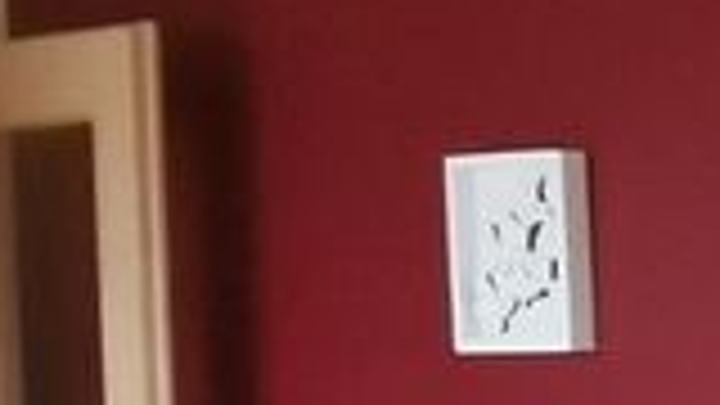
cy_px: 842
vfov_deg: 6.5
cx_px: 1989
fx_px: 3456
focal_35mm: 181
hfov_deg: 9.8
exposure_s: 1/25
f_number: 2.2
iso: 320
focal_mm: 2.26
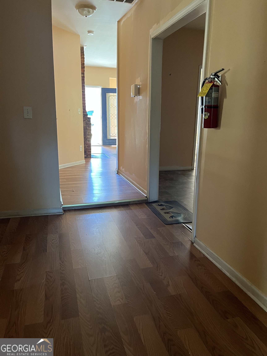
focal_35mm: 26
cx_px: 134
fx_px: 267
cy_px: 178
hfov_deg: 53.1
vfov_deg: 67.3
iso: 400
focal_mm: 5.1
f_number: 1.6
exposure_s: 1/60
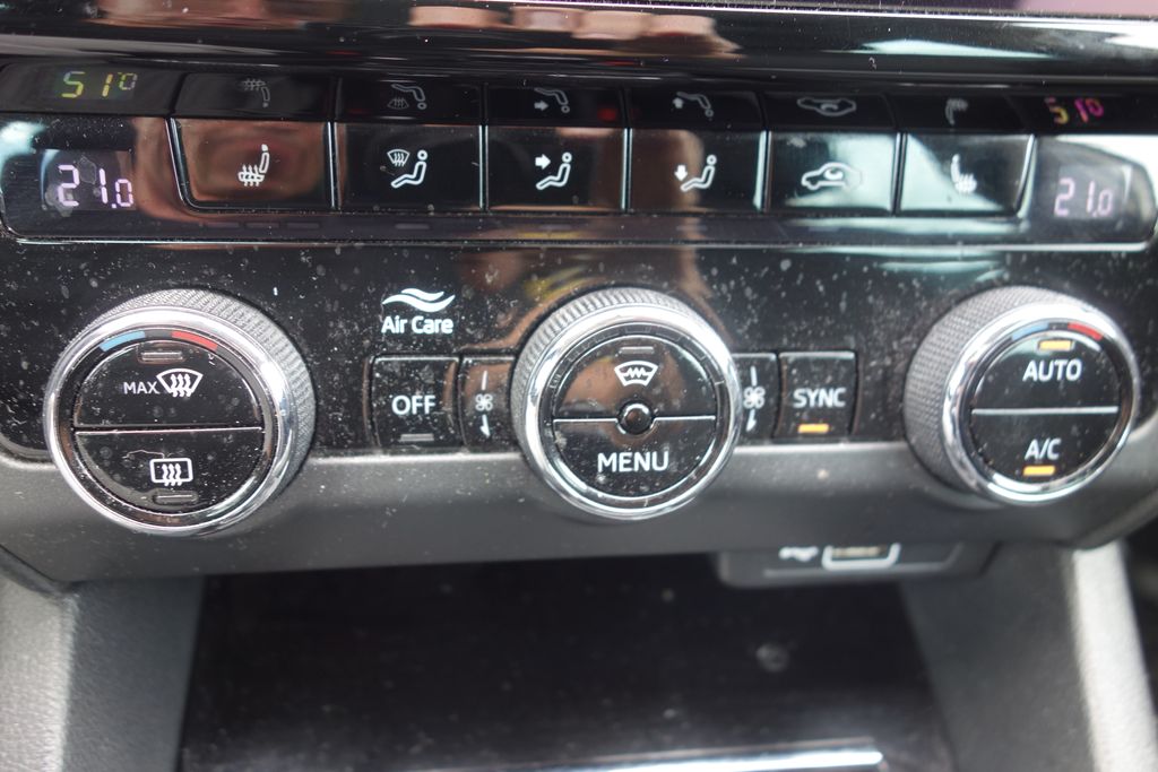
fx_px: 901
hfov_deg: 65.5
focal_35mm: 28
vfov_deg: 46.4
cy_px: 386
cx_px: 579
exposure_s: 1/30
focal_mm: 10.4
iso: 160
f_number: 2.8
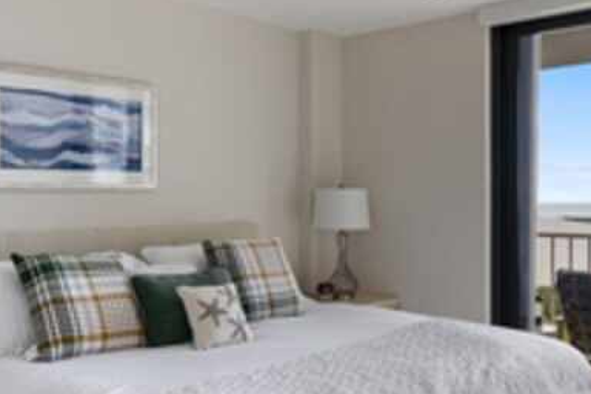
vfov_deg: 33.4
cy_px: 205
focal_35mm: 40
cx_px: 308
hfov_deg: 48.4
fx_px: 657
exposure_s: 1/6
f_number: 9
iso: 200
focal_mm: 12
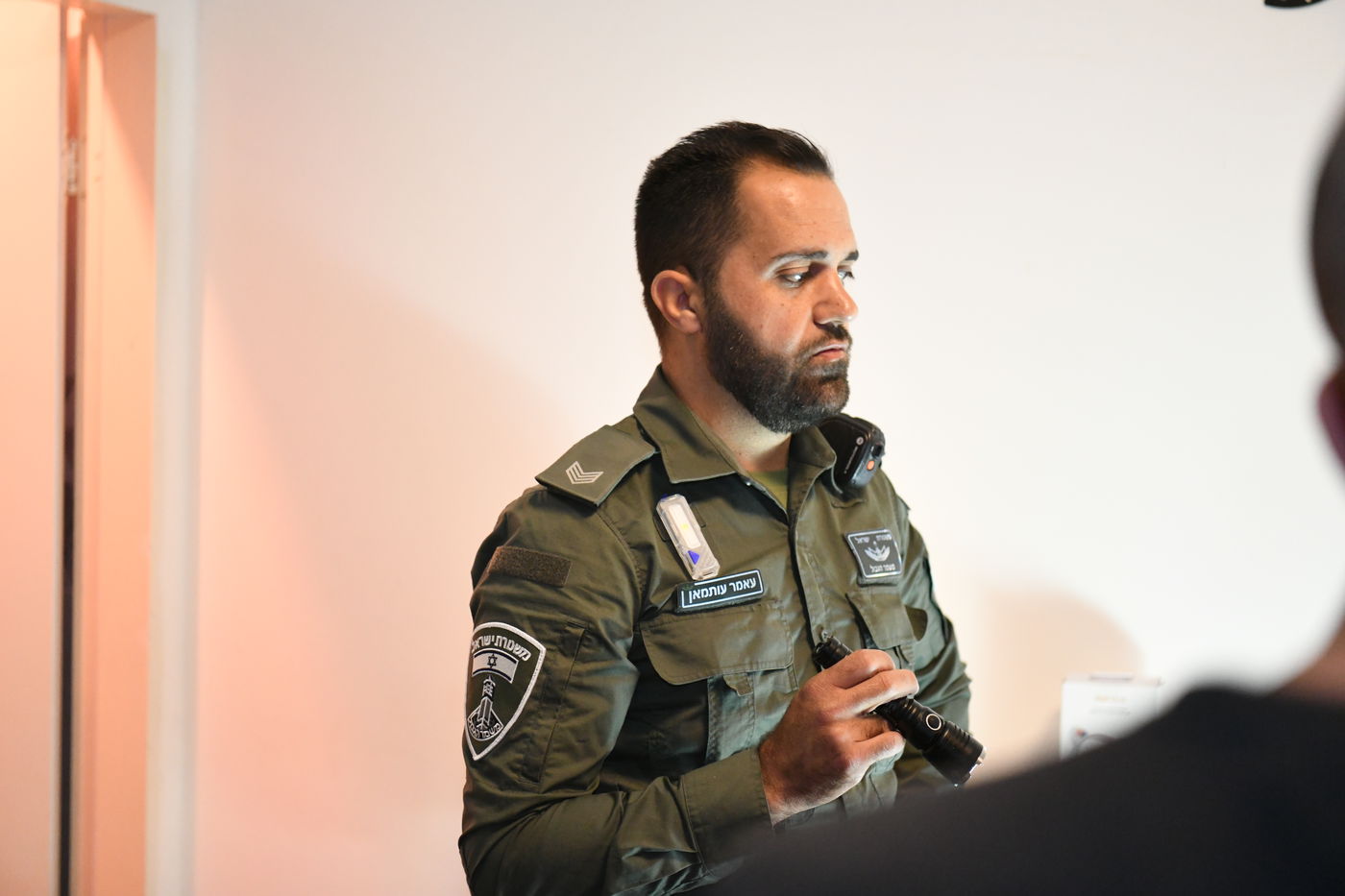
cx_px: 672
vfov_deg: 21.9
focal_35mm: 62
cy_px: 448
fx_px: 2316
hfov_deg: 32.4
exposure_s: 1/50
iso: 6400
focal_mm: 62
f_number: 2.8
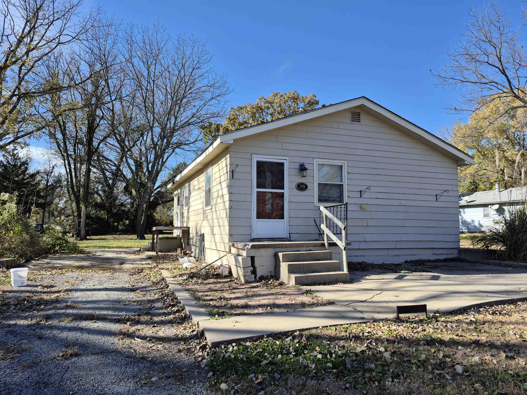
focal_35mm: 23
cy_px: 198
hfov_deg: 73.9
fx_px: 350
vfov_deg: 58.9
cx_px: 264
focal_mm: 5.4
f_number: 1.8
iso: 25
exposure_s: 1/1024
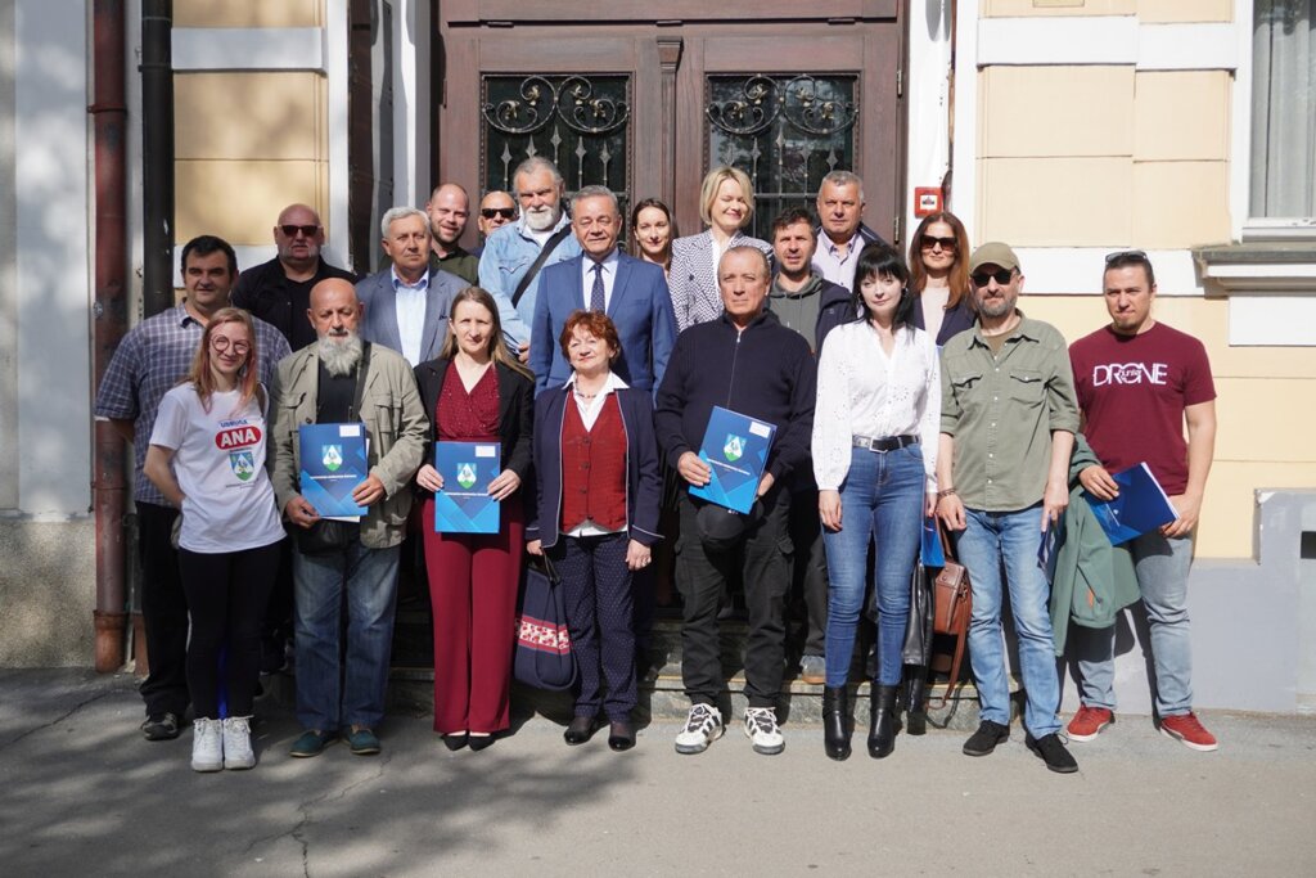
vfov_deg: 31.9
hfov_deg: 46.4
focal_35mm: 42
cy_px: 439
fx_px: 1535
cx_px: 658
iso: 100
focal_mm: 28
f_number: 4.5
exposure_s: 1/800
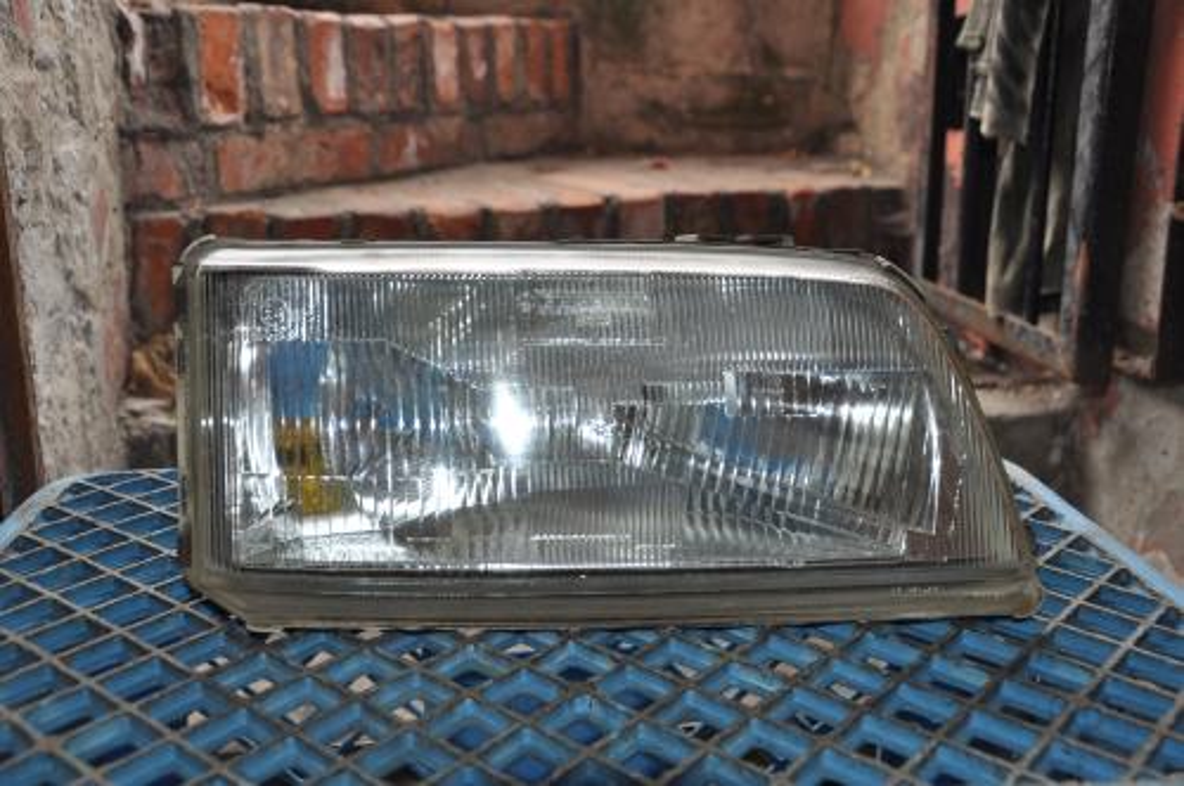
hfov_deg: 51.3
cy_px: 393
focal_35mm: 38
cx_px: 592
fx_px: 1232
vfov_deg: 35.4
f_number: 4
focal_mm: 25
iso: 400
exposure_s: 1/60
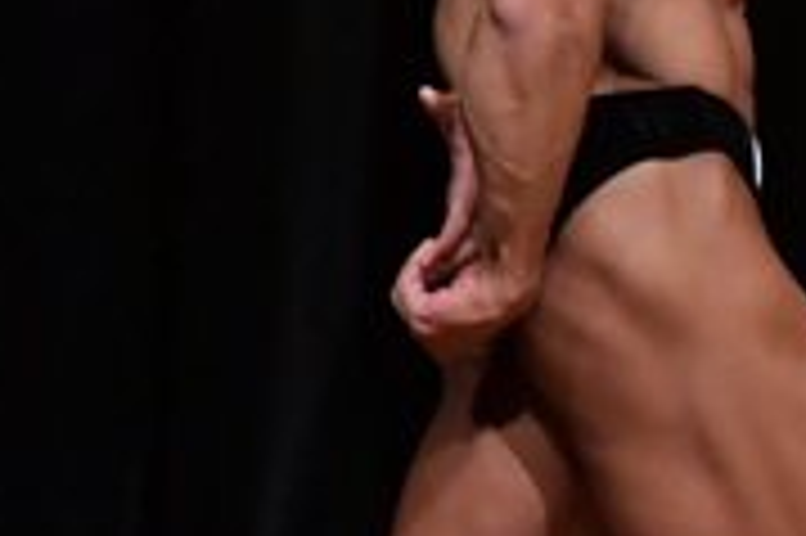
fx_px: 28989
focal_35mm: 1296
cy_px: 171
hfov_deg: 1.6
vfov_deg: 1.1
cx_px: 1209
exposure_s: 1/400
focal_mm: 200
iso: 5000
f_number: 5.6
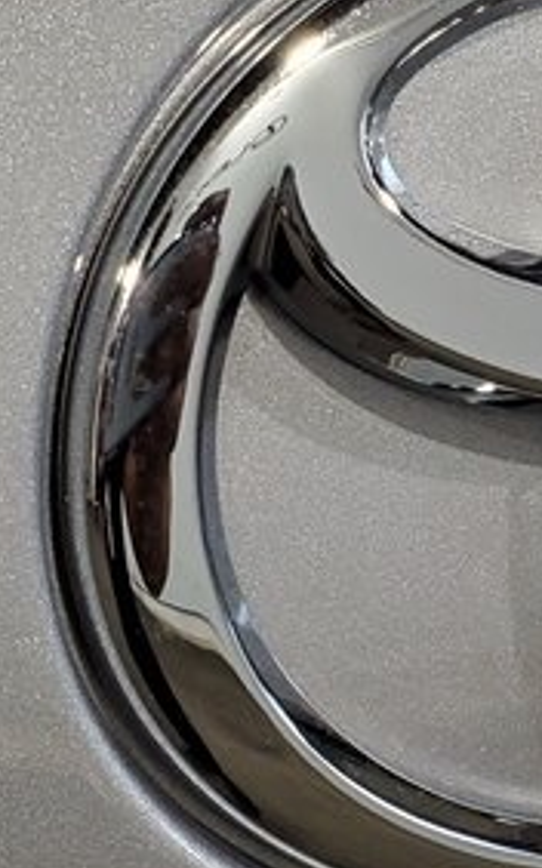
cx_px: 628
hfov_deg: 12.8
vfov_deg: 20.8
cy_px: 403
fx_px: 2366
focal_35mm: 100
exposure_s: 1/120
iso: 250
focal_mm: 4.3
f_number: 2.4
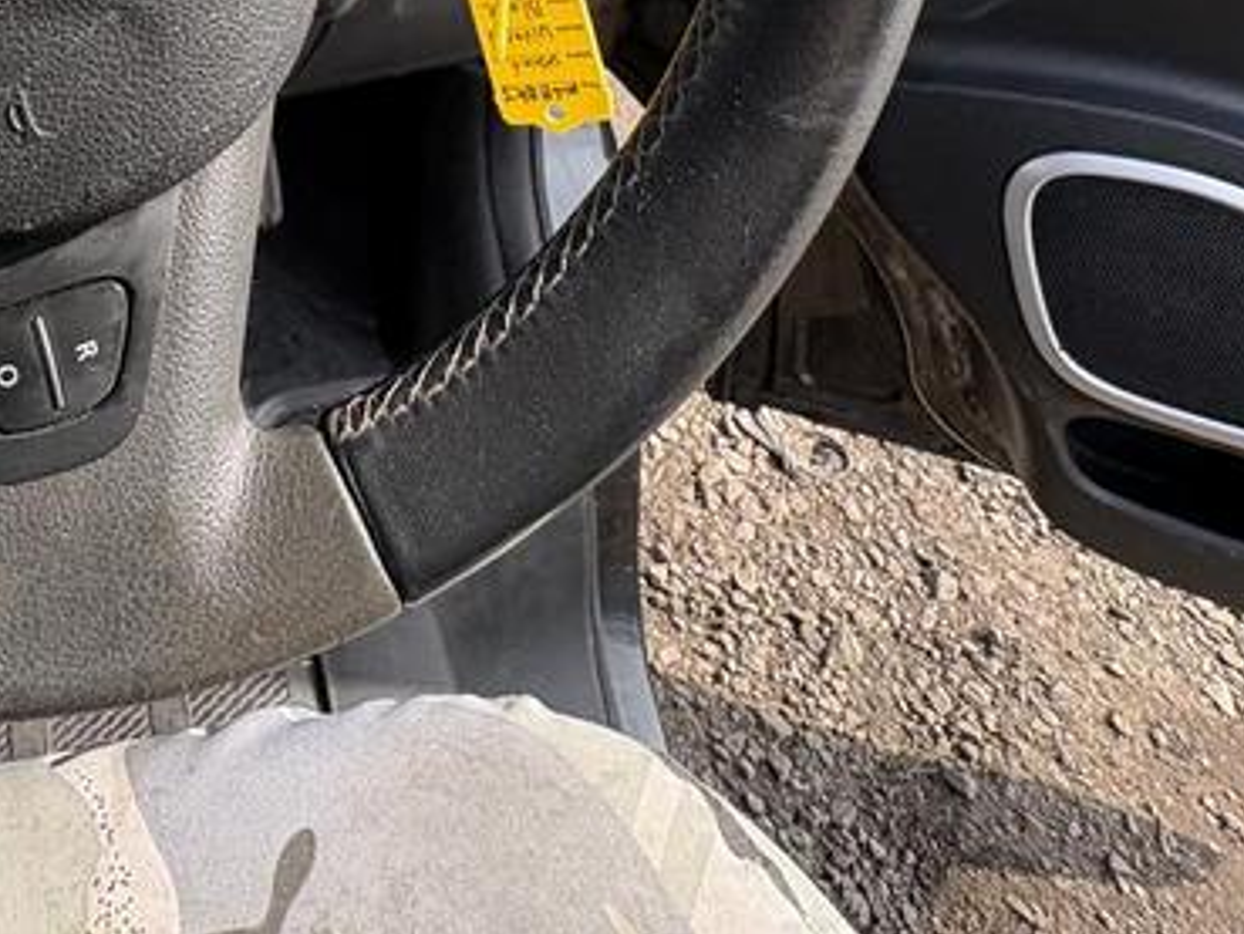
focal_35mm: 34
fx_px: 1222
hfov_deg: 47.7
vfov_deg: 33.7
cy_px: -192
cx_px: 98
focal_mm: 2.22
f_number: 2.2
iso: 50
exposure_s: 1/295
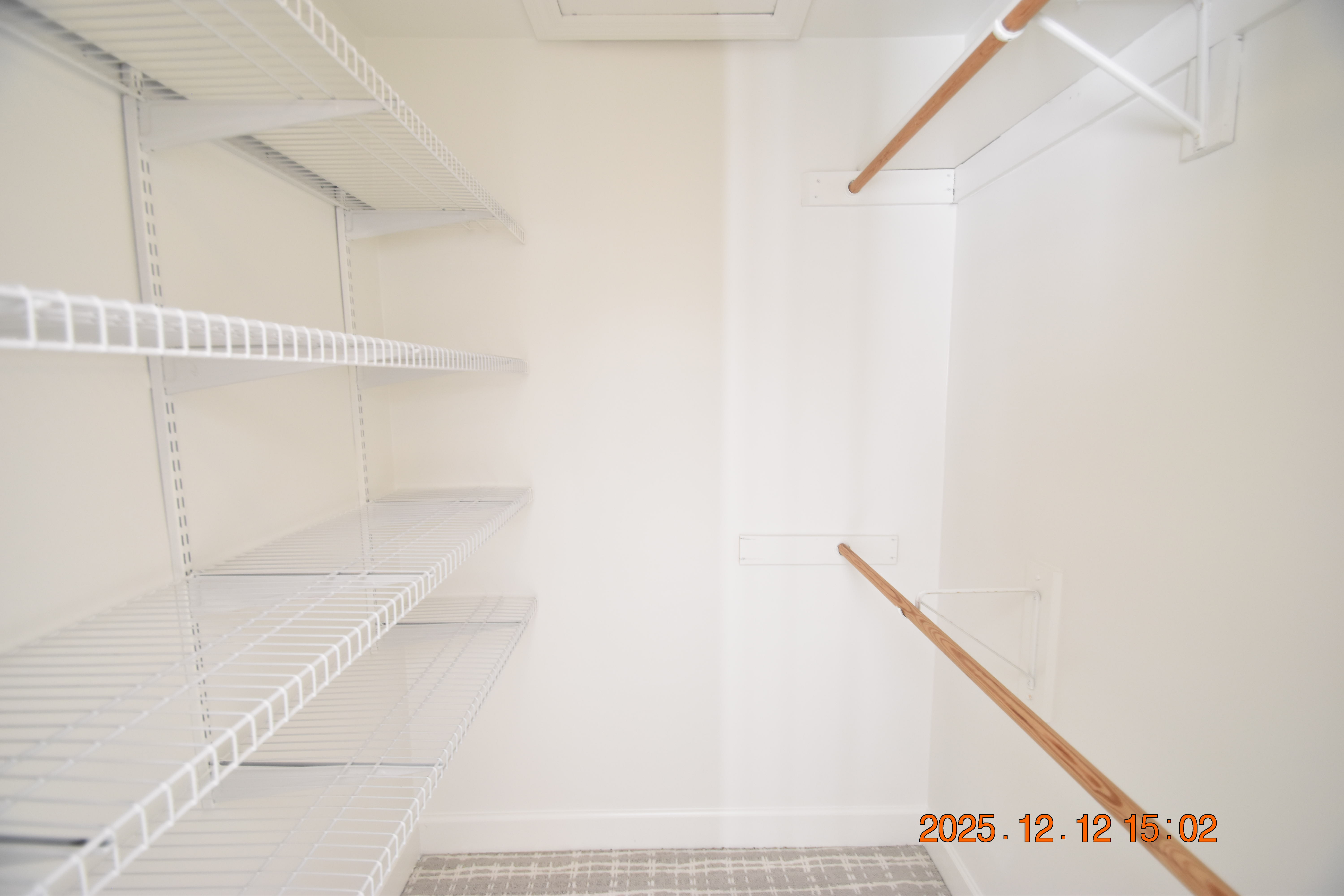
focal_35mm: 15
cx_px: 672
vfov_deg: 77.3
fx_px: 560
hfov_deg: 100.4
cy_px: 448
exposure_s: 1/20
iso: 800
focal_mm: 10
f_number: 3.5
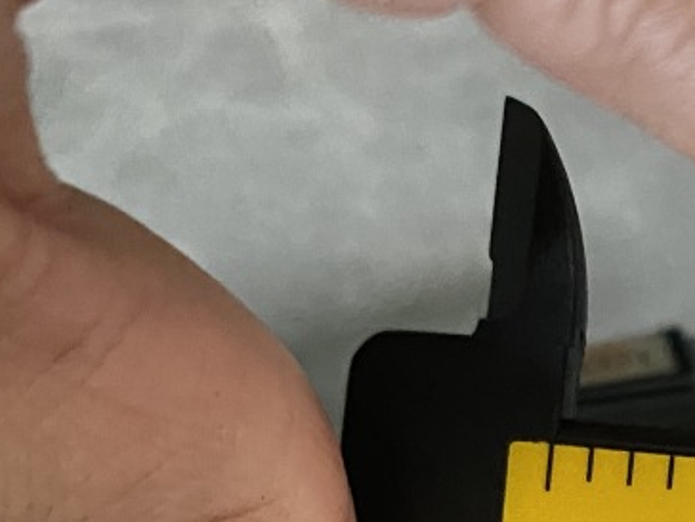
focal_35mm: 99
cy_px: 1015
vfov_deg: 13.1
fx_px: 1988
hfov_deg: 18.2
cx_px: 949
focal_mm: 4.25
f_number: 1.8
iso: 500
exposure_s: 1/50
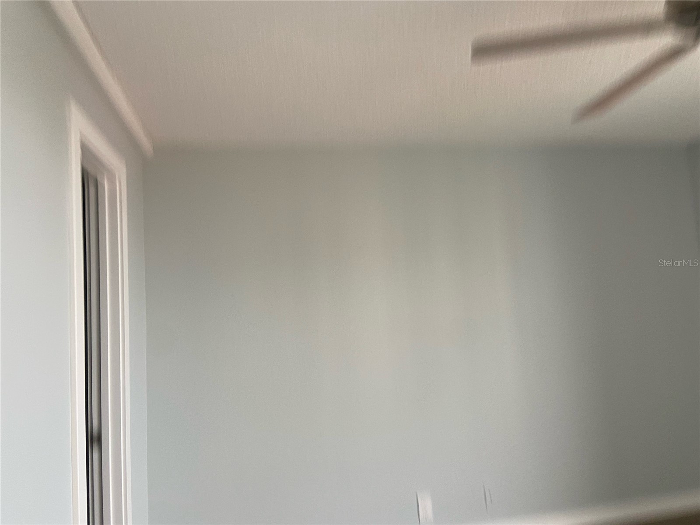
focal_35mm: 26
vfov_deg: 53.1
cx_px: 350
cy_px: 262
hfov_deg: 67.3
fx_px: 526
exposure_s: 1/60
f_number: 1.8
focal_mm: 4.25
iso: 100
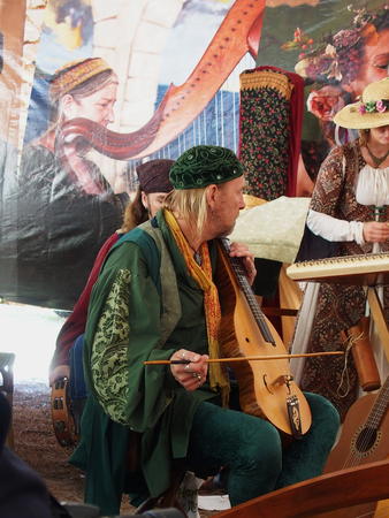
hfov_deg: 17.4
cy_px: 259
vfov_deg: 23.0
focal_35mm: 85
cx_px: 194
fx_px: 1272
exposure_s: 1/60
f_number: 2.8
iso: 500
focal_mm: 17.8
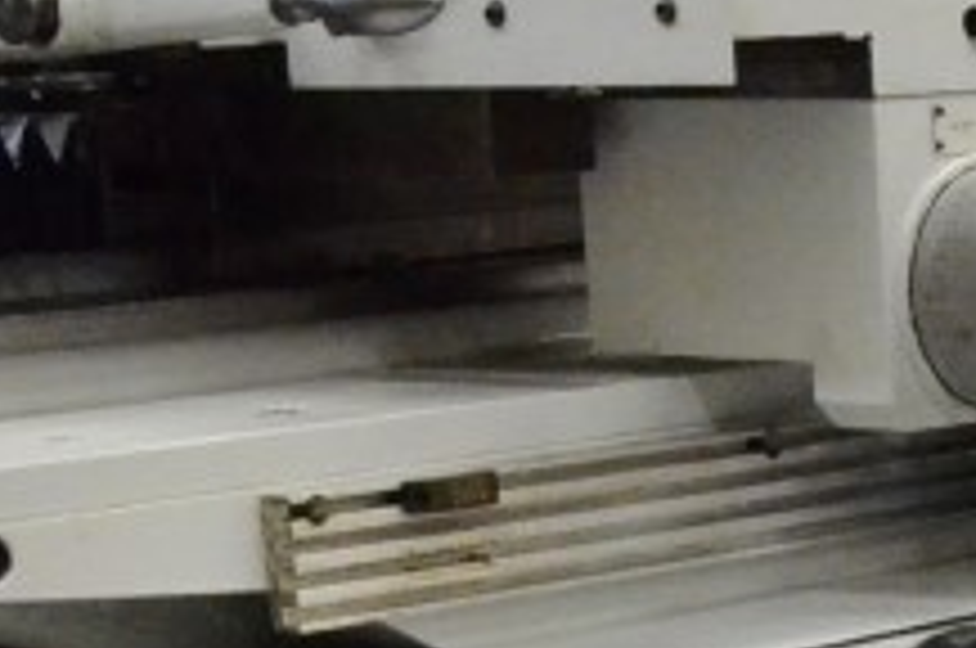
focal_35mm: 180
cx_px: 1644
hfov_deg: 10.8
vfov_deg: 7.5
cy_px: 932
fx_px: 4873
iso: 6400
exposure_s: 1/200
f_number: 7.1
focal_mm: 24
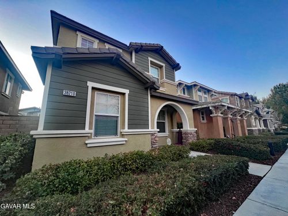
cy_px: 108
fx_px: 108
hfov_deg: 106.2
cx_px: 144
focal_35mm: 13
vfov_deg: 89.9
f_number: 1.8
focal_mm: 1.57
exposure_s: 1/67
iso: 250
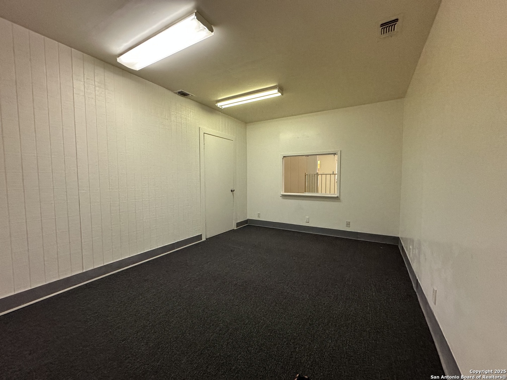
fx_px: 205
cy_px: 190
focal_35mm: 14
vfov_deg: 85.7
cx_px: 254
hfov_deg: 102.1
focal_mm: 2.22
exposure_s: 1/120
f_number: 2.2
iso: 200
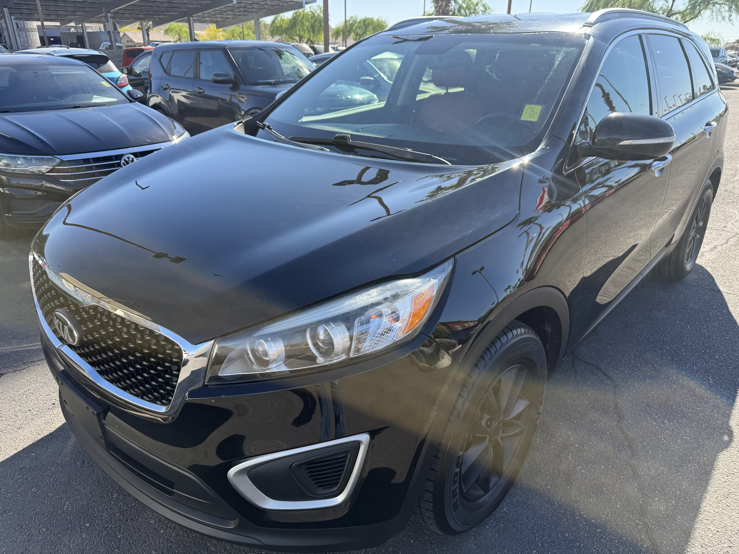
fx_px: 512
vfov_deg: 56.8
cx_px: 370
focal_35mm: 24
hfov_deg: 71.6
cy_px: 277
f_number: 1.78
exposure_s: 1/943
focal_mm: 6.76
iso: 80
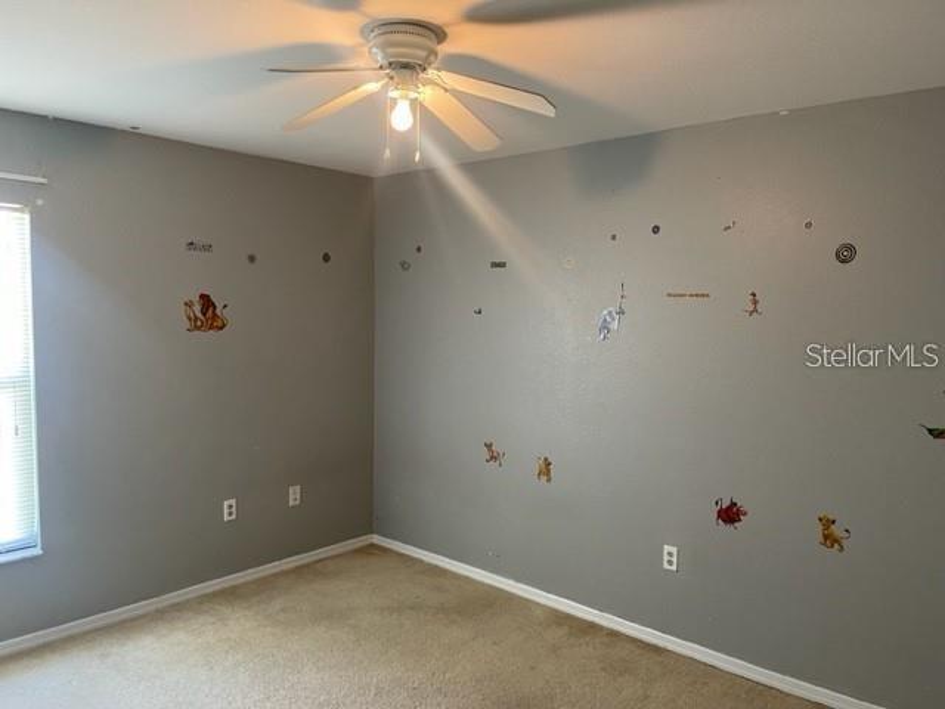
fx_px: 710
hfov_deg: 67.3
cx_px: 472
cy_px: 354
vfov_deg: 53.1
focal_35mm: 26
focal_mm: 5.1
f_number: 1.6
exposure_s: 1/60
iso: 125
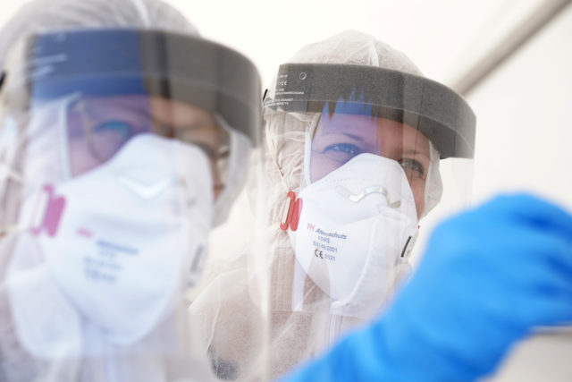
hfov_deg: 14.4
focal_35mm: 142
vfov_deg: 9.7
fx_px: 2257
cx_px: 286
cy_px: 191
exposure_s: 1/125
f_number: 6.3
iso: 200
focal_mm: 142
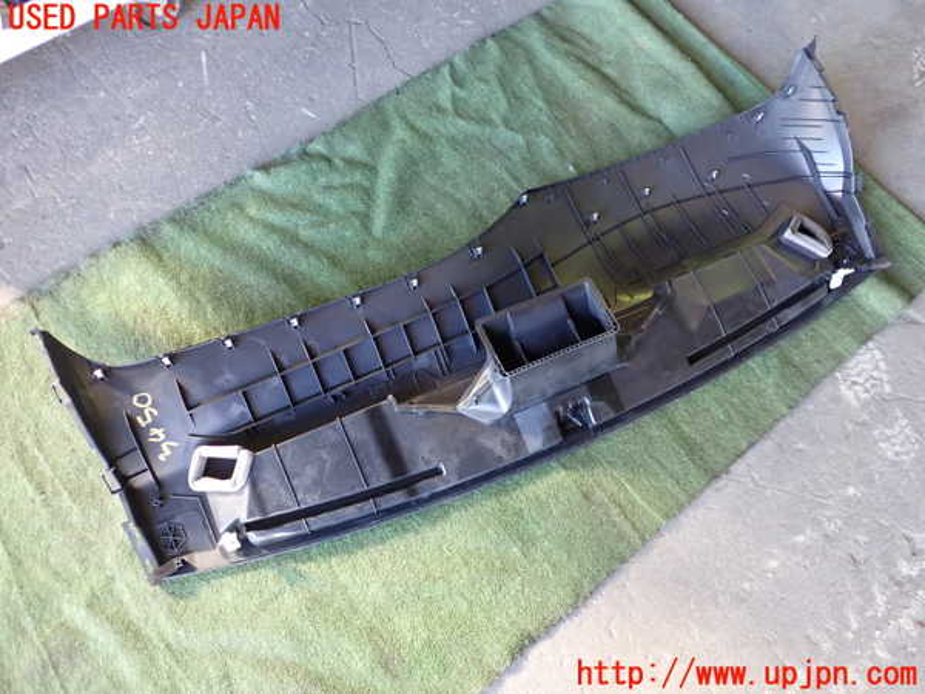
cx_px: 462
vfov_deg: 46.8
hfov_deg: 60.0
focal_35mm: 30
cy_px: 347
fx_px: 802
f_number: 2.3
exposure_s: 1/30
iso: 250
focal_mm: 5.4
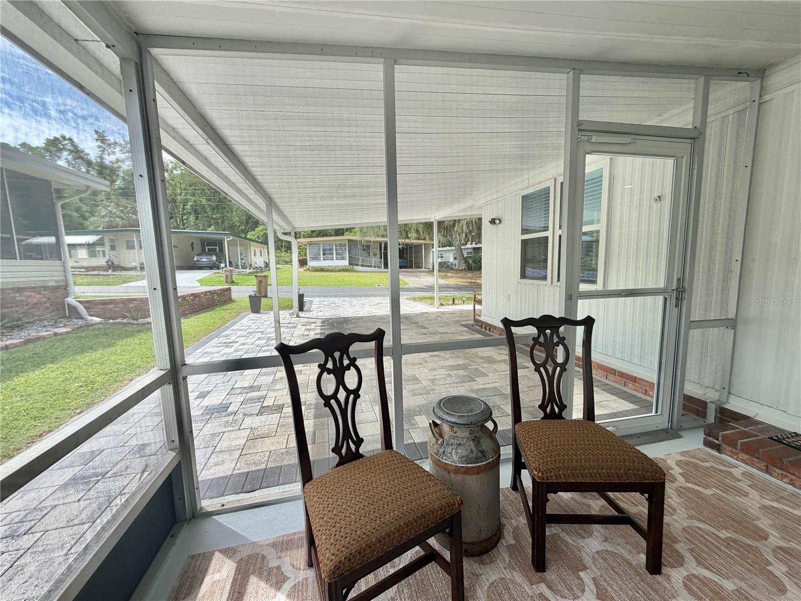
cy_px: 300
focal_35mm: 14
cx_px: 400
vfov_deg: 85.7
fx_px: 324
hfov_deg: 102.1
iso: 50
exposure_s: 1/502
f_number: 2.2
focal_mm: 2.22
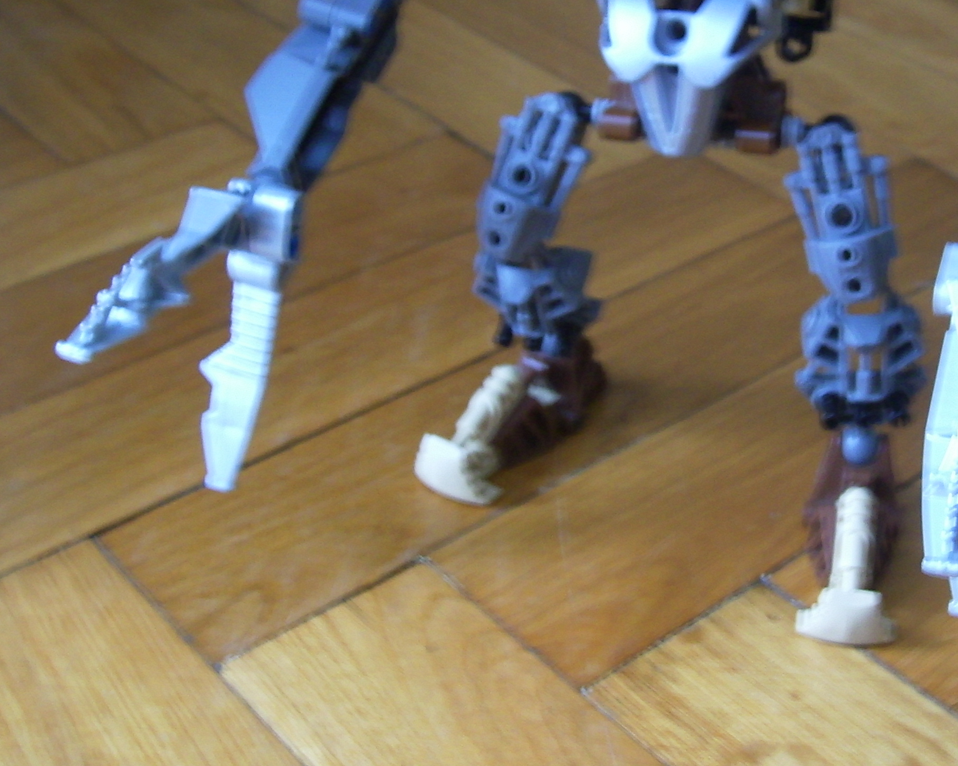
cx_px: 677
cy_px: 226
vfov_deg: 28.3
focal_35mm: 53
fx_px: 1503
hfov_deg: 34.8
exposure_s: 1/4
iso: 50
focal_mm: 5.99
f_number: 2.8
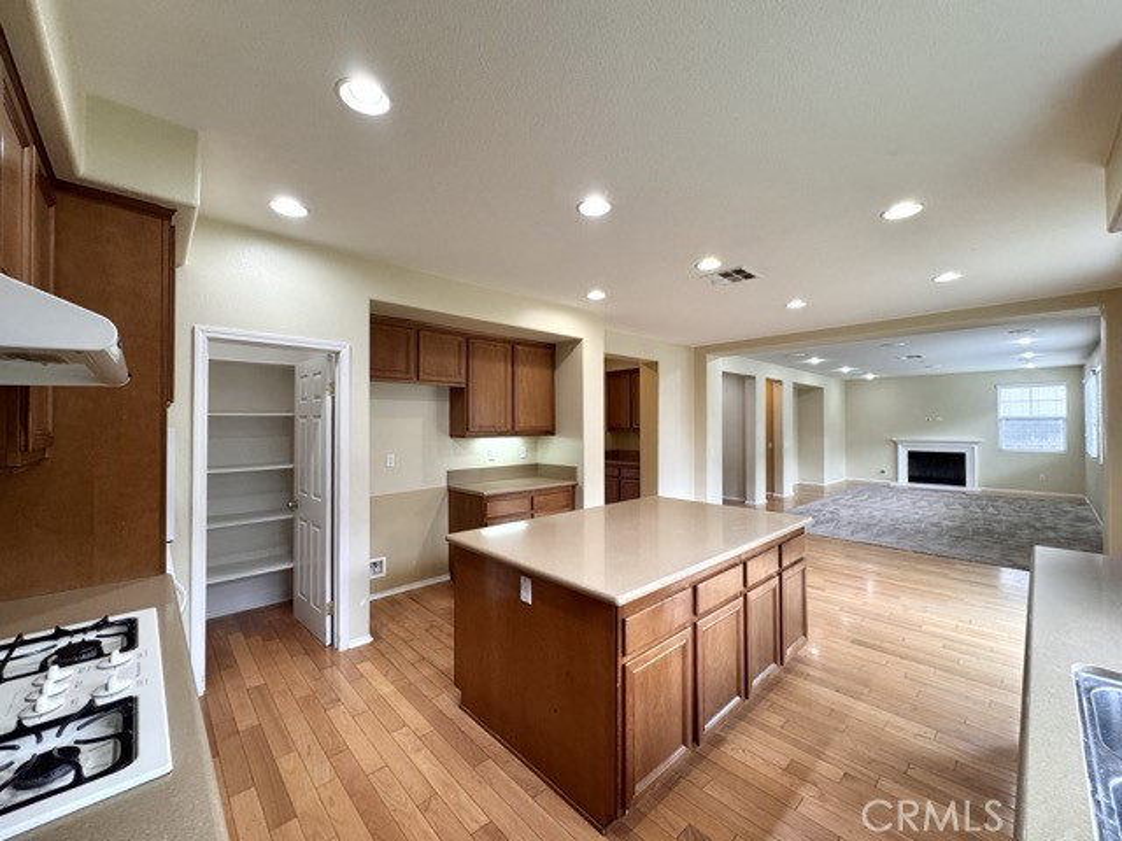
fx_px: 454
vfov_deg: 85.7
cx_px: 561
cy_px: 420
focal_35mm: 14
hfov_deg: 102.1
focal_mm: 2.22
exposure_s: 1/120
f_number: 2.2
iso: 200
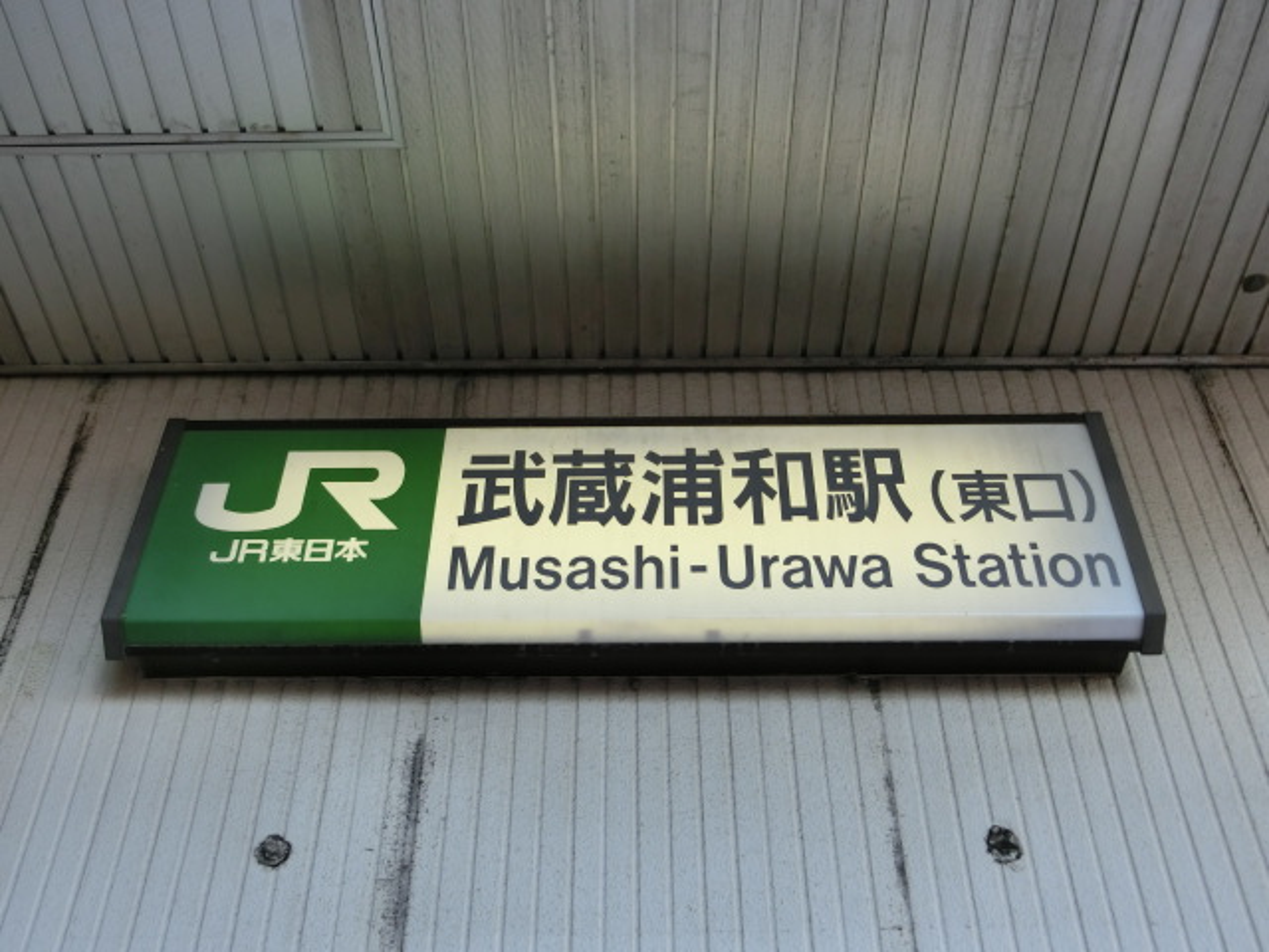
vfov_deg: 36.8
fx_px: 1430
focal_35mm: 39
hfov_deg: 47.9
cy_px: 476
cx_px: 634
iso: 160
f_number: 4.1
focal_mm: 6.9
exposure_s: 1/125
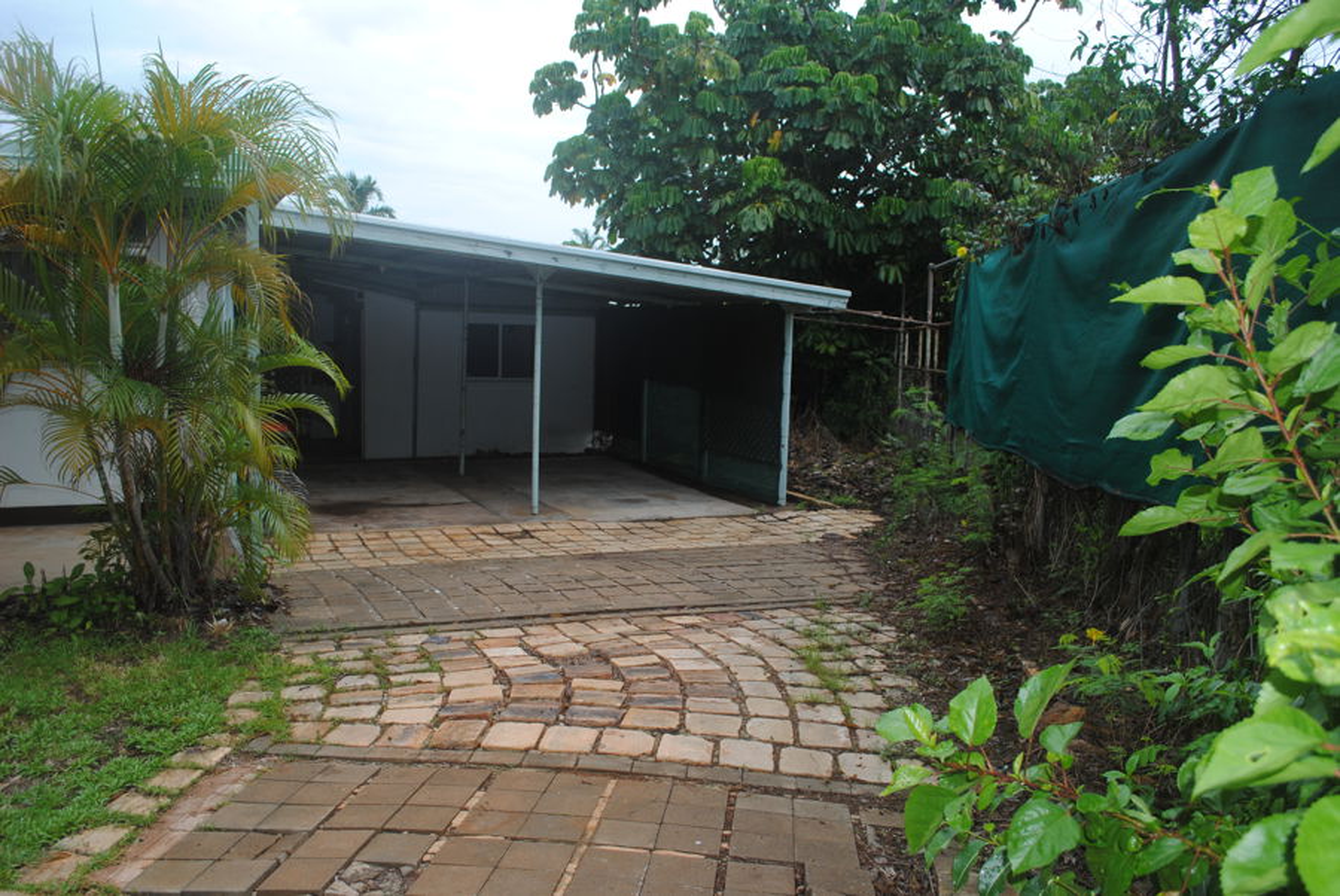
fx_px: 1006
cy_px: 448
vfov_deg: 48.0
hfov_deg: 67.3
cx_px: 670
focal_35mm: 27
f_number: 5
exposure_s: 1/200
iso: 100
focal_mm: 18
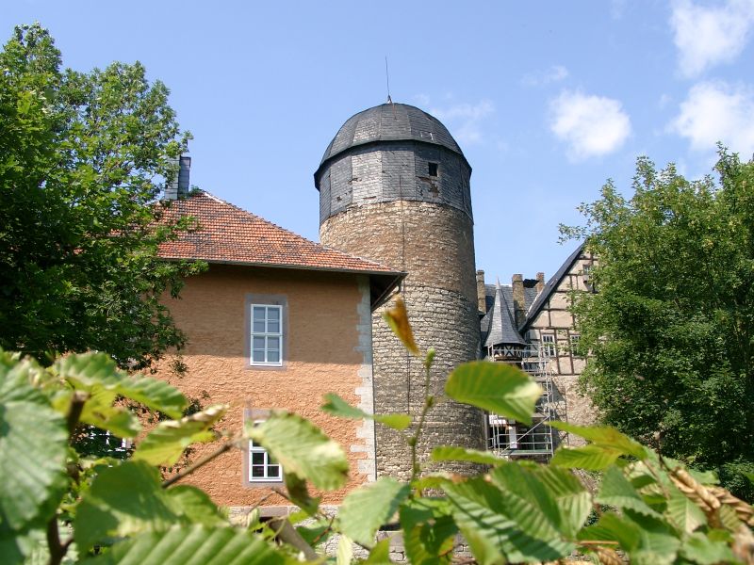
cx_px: 377
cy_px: 282
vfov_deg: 41.8
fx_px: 741
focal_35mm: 34
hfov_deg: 54.0
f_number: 4
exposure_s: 1/465
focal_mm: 7.13
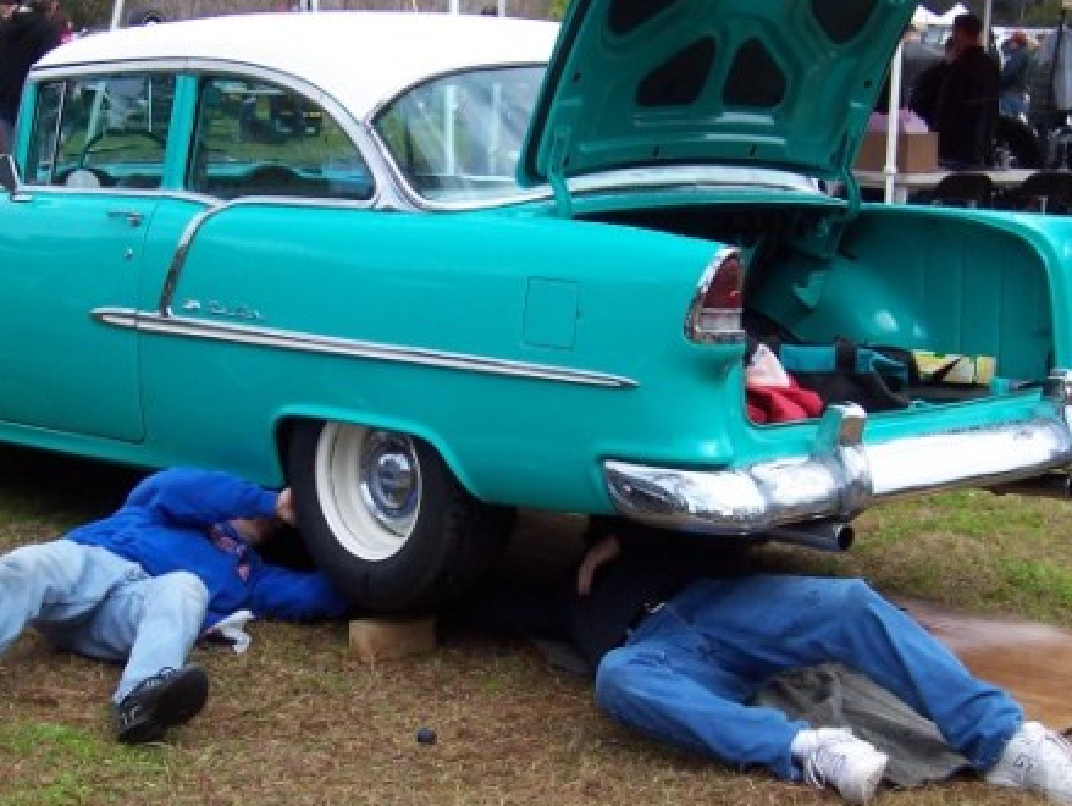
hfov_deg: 22.2
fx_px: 2727
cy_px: 414
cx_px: 473
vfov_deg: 16.8
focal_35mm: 88
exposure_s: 1/350
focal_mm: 10.4
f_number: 4
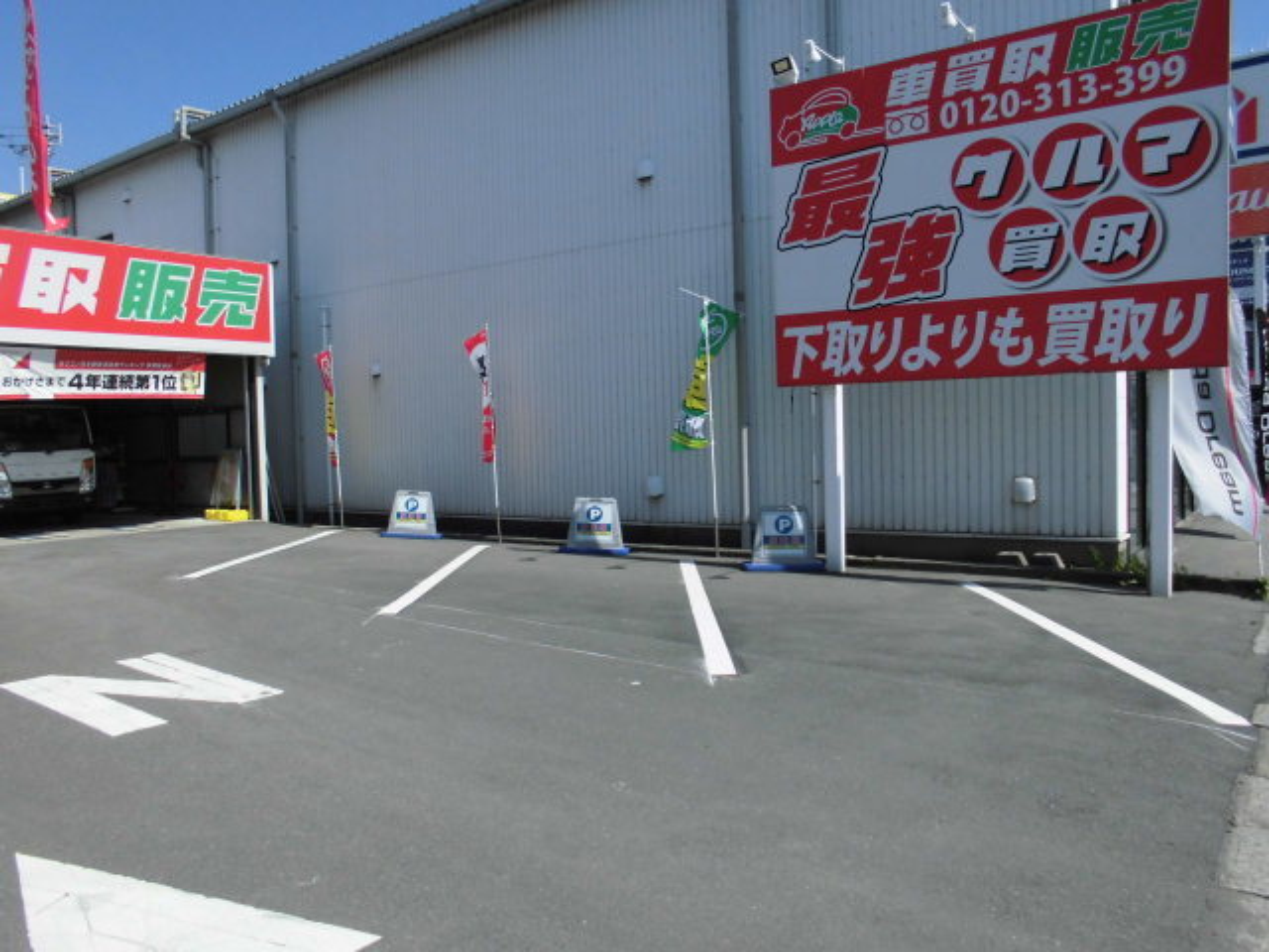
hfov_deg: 67.3
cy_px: 476
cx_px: 634
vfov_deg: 53.1
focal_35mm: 26
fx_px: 953
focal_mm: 4.6
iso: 100
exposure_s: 1/800
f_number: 3.5
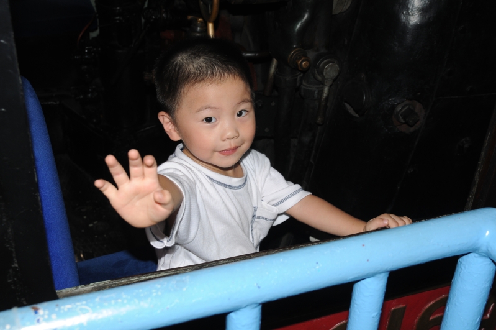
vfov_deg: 28.0
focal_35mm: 48
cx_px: 248
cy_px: 165
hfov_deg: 41.2
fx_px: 661
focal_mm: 32
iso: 320
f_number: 7.1
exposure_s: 1/60
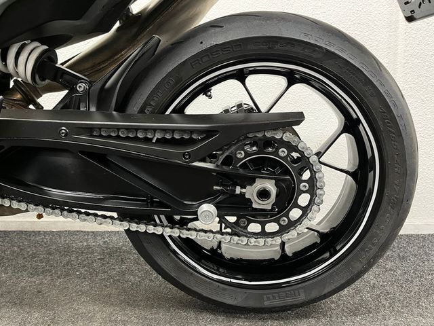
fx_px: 326
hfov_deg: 67.3
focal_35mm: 26
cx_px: 217
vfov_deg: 53.1
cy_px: 163
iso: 400
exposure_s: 1/33
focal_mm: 5.1
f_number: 1.6
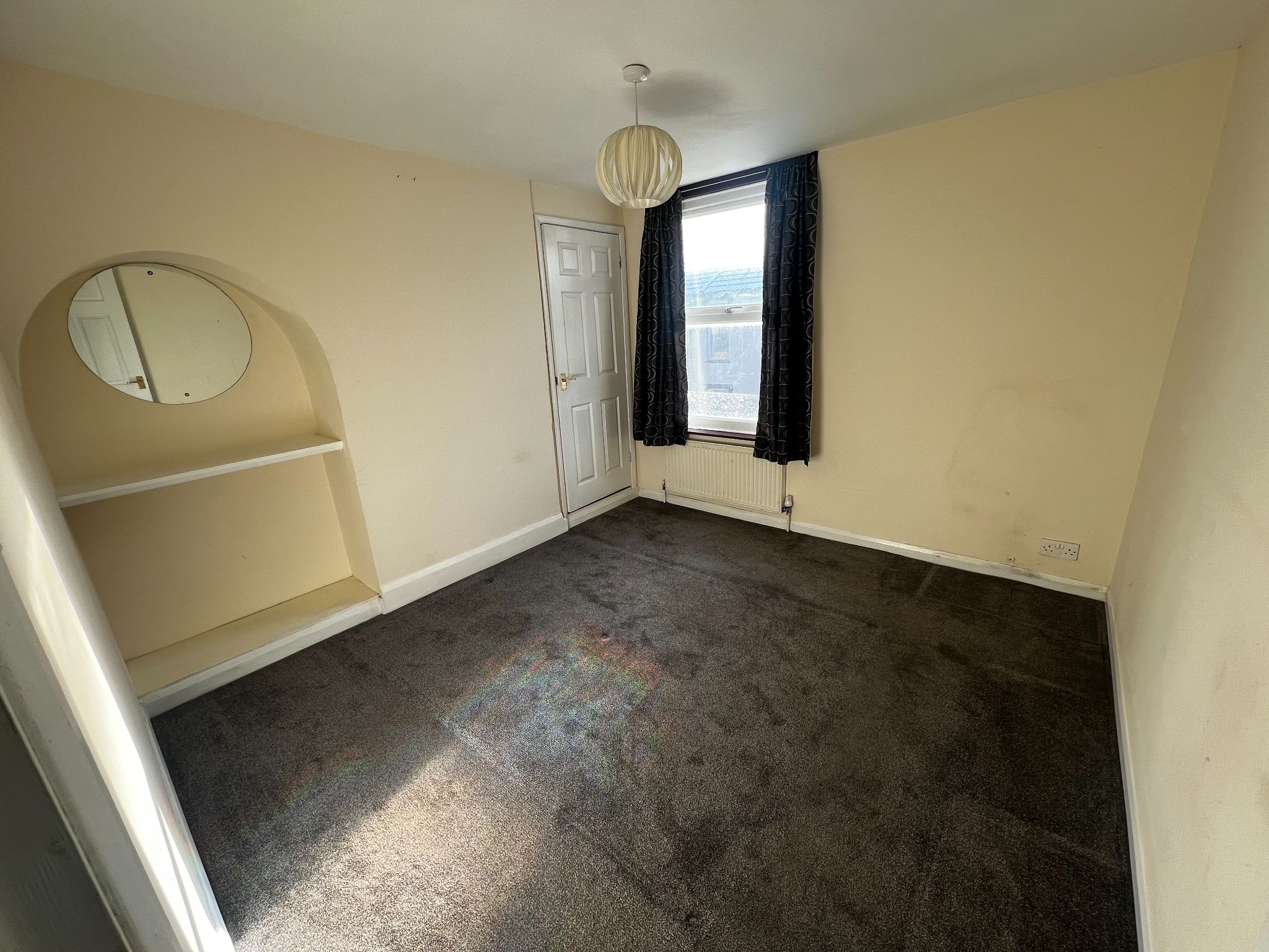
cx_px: 634
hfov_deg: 106.2
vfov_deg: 89.9
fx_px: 477
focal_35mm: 13
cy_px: 476
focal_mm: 1.57
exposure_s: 1/148
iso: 32
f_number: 1.8
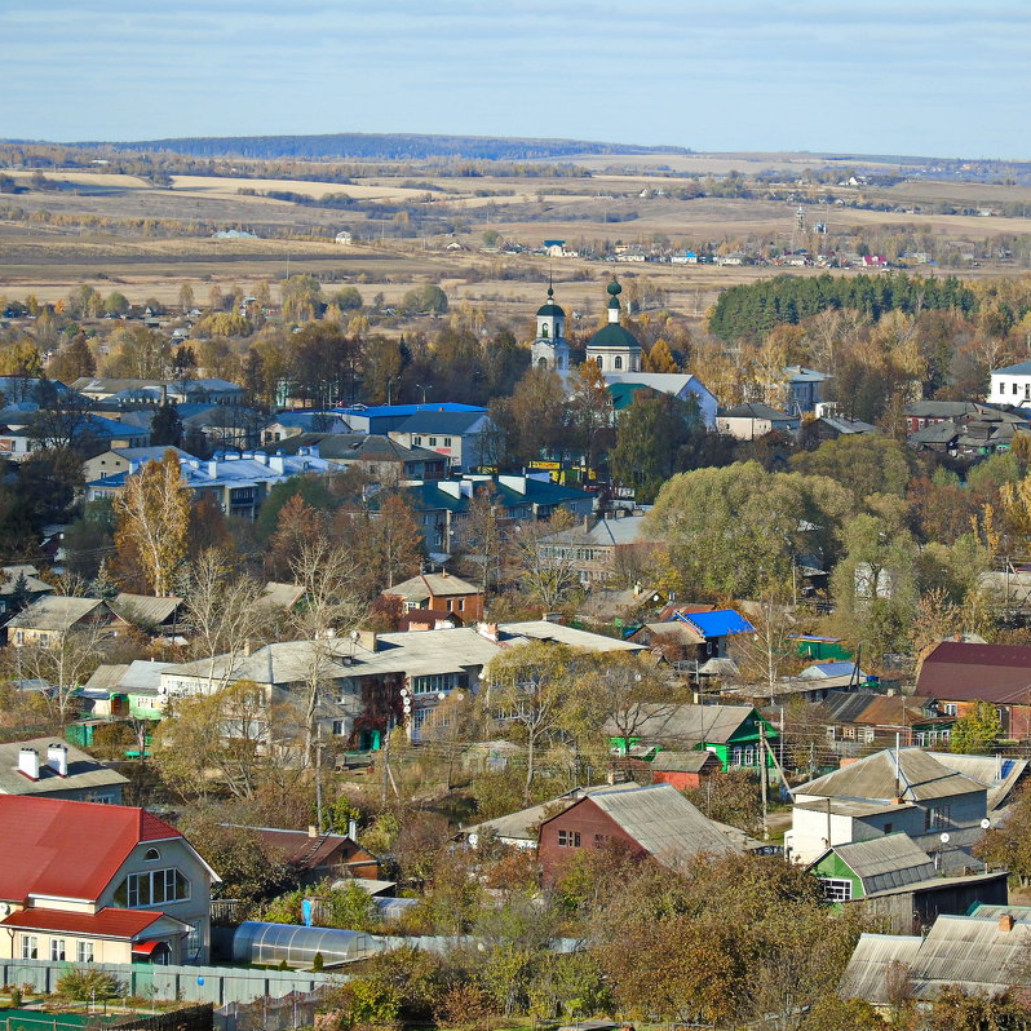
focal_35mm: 168
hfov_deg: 10.4
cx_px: 568
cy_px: 516
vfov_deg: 10.4
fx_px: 5661
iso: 80
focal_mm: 25
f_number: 4.7
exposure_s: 1/400
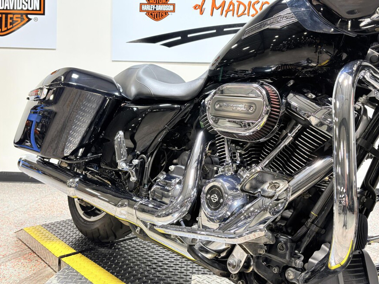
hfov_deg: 56.7
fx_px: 350
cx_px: 208
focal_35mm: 32
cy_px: 125
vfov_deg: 44.1
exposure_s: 1/120
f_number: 1.6
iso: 100
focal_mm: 5.96
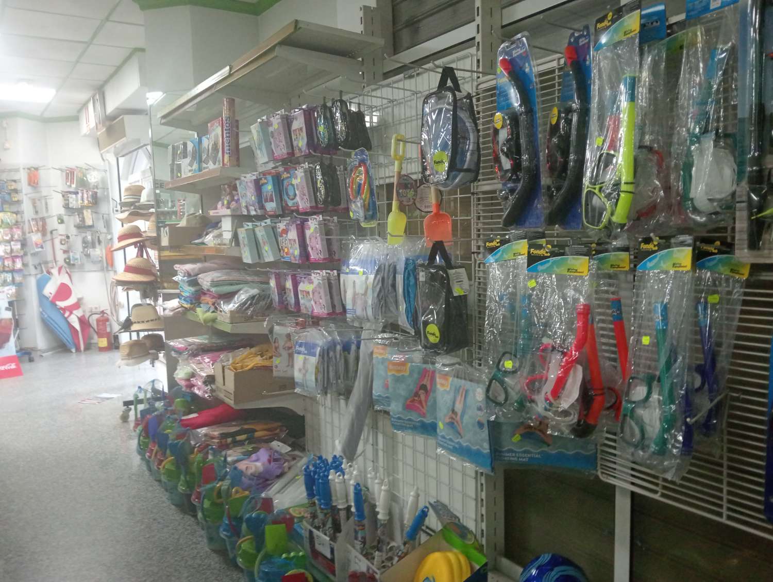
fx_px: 626
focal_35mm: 28
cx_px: 386
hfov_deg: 63.4
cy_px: 291
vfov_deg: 49.8
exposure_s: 1/25
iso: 901
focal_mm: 3.98
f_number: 1.8
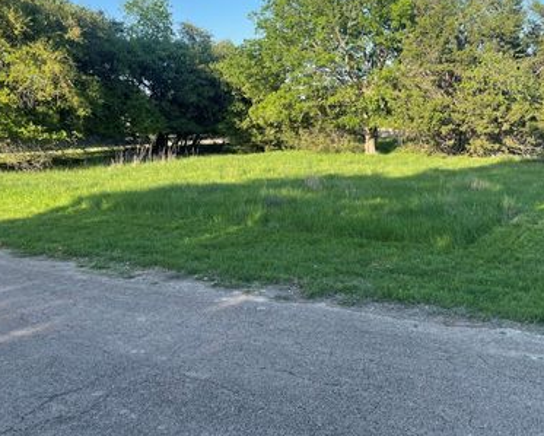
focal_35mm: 34
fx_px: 548
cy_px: 184
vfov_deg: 43.3
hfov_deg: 52.4
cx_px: 327
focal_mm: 4.2
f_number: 1.6
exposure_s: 1/694
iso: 32
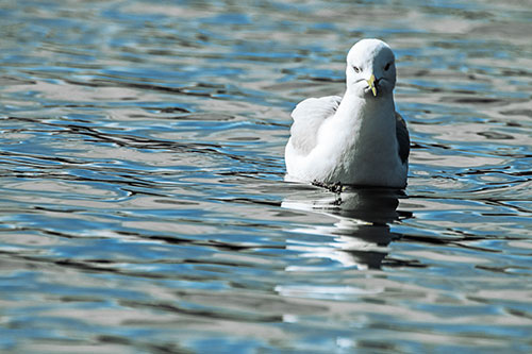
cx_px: 266
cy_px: 177
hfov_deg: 2.4
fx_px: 12556
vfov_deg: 1.6
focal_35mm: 850
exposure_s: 1/2000
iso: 1000
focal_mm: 850
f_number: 12
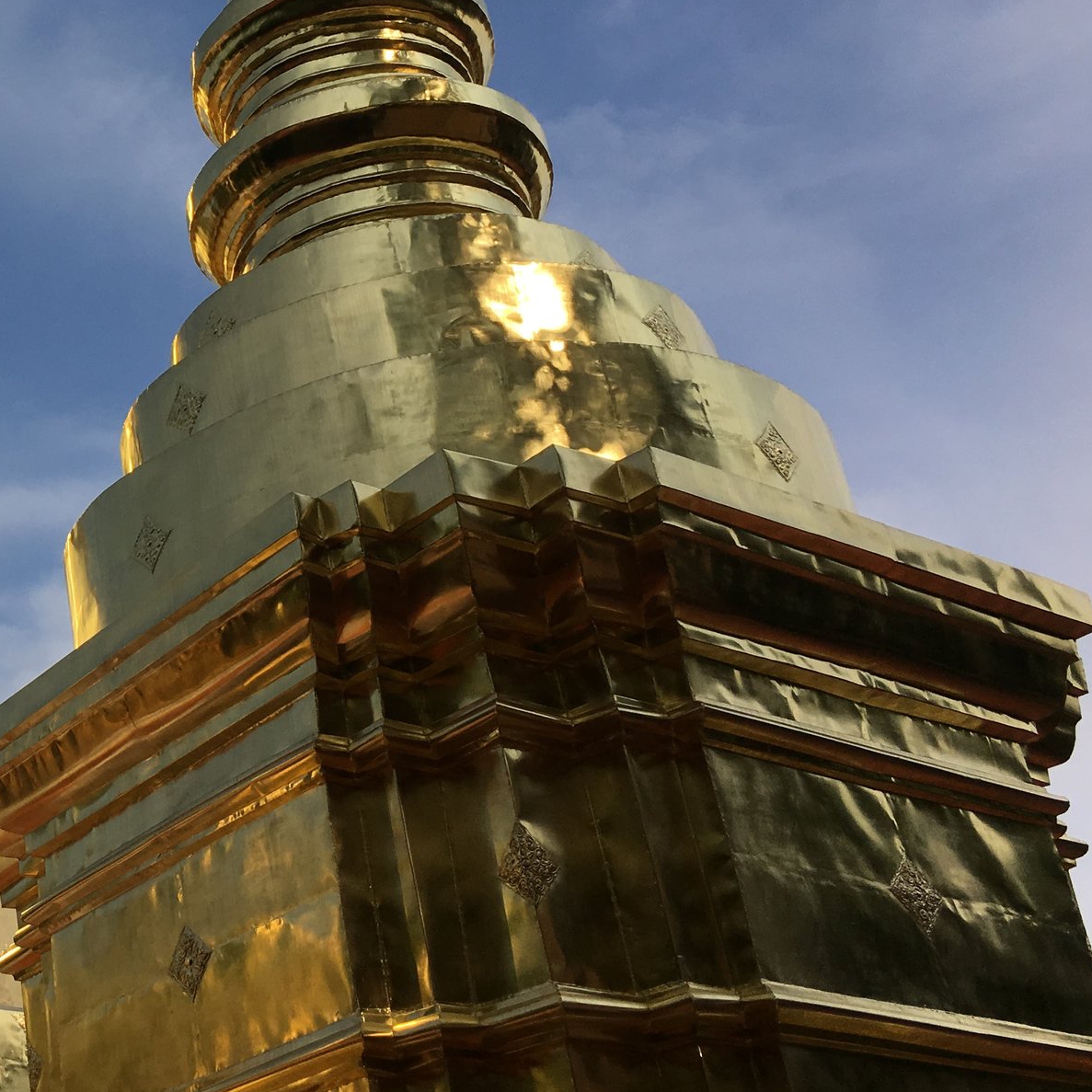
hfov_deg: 29.3
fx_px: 1927
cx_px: -34
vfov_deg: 31.4
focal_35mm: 54
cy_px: 383
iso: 25
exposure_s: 1/2959
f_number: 2.2
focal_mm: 4.15
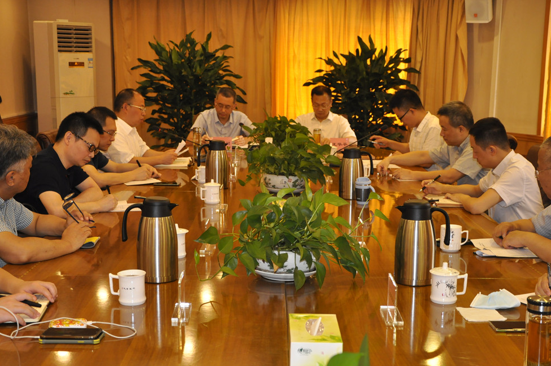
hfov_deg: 34.0
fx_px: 902
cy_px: 215
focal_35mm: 59
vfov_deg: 22.9
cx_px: 282
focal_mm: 32
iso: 800
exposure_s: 1/60
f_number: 4.2
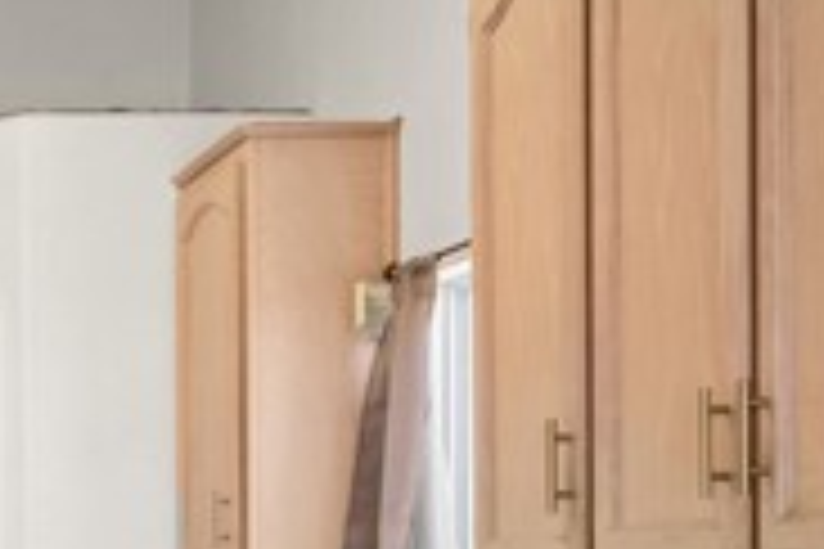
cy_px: 587
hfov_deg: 18.9
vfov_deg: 13.7
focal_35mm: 98
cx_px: -311
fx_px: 2243
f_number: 8
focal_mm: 28
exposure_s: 1/1.67
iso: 50
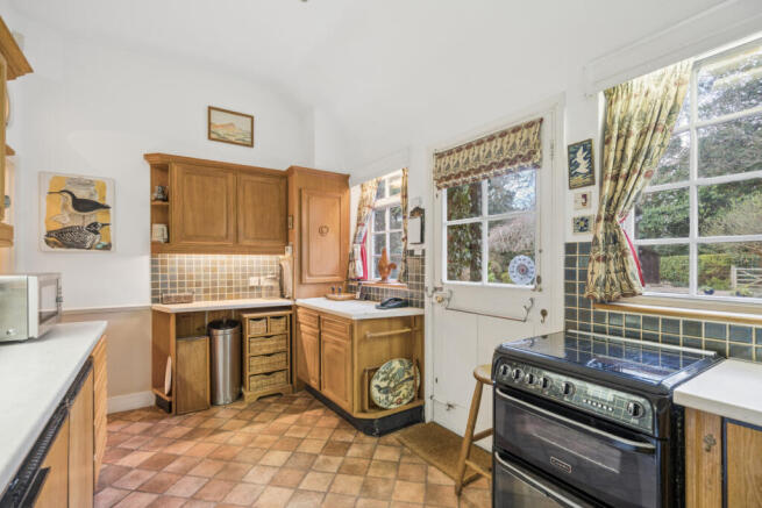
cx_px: 381
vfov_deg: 73.8
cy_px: 254
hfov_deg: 96.7
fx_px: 339
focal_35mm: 16
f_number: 5.6
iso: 640
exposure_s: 1/30
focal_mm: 16
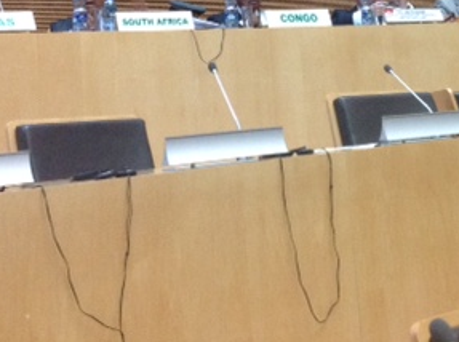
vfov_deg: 18.1
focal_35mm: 78
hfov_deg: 24.7
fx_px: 1032
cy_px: -37
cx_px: 365
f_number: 2.4
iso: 320
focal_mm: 4.28
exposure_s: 1/15
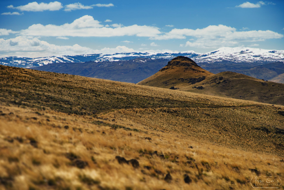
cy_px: 95
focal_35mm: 105
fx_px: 828
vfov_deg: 13.0
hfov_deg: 19.5
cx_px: 142
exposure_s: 1/3200
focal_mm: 105
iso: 250
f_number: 4
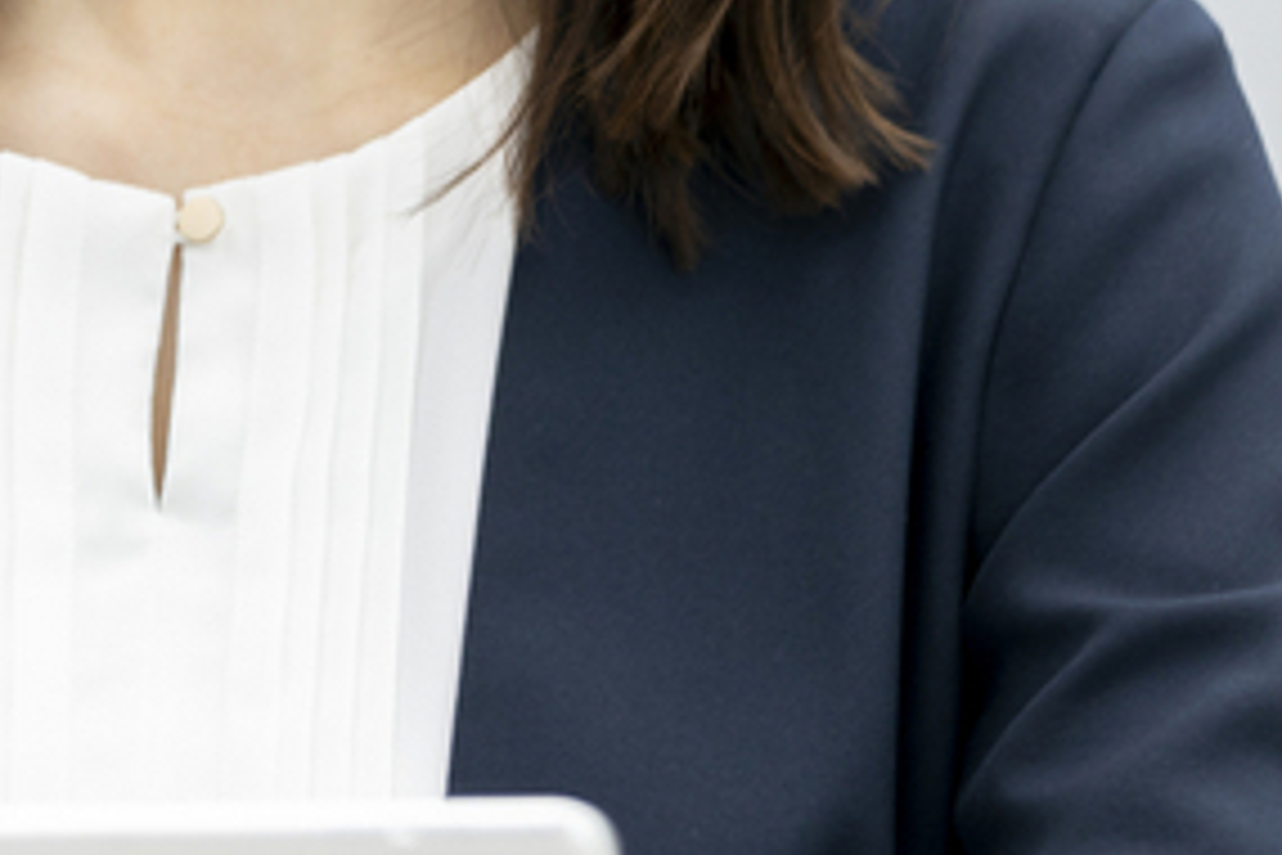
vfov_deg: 2.7
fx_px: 17982
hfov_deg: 4.1
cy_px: -68
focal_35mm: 505
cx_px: -697
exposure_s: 1/500
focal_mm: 120
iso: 250
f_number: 2.8
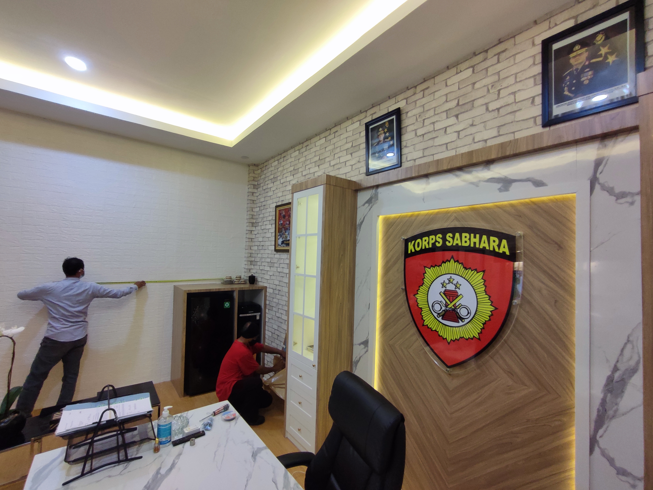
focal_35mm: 16
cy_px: 245
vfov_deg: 78.2
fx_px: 302
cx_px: 326
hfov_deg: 94.5
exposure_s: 1/33
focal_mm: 1.65
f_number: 2.2
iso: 131
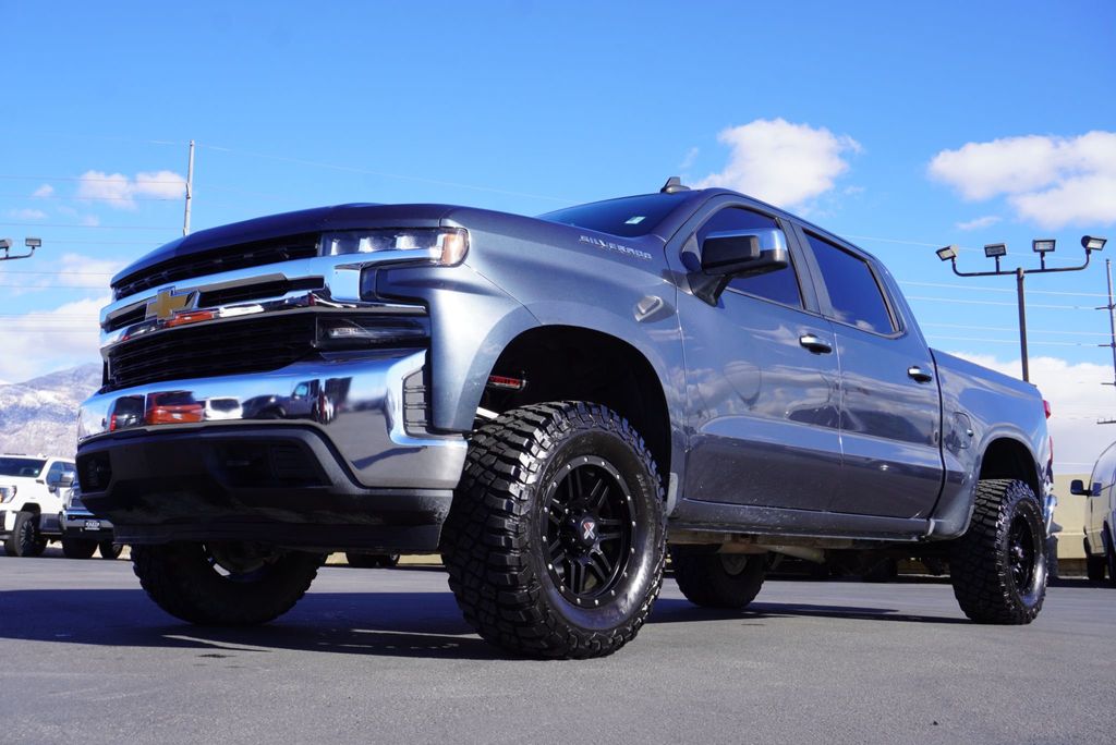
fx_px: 1163
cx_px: 558
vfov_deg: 35.5
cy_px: 372
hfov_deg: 51.3
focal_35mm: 38
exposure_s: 1/125
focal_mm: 25
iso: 100
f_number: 9
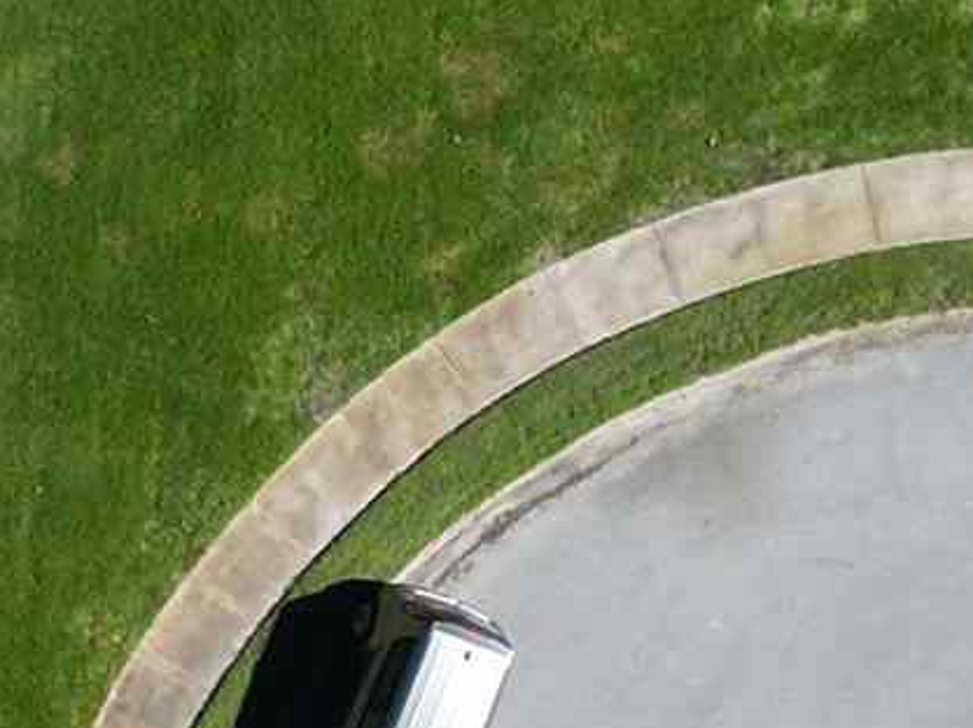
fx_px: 4971
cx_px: -1797
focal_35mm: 177
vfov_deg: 8.2
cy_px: -357
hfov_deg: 9.3
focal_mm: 6.72
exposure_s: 1/2000
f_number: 1.7
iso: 110
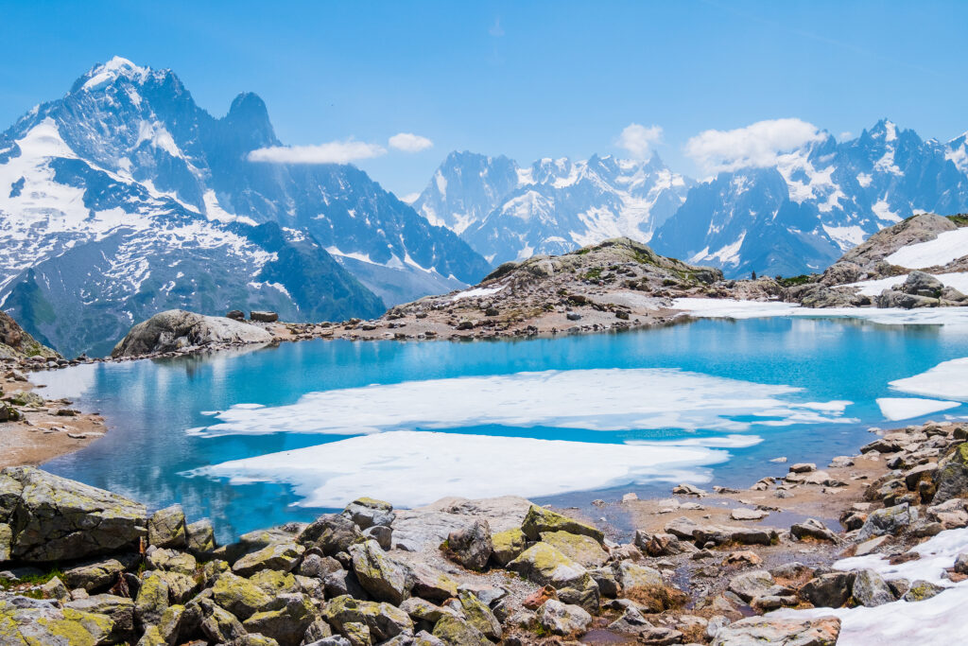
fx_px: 968
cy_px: 323
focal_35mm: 36
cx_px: 484
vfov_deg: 36.9
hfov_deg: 53.1
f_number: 7.1
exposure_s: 1/1700
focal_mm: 24
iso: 100
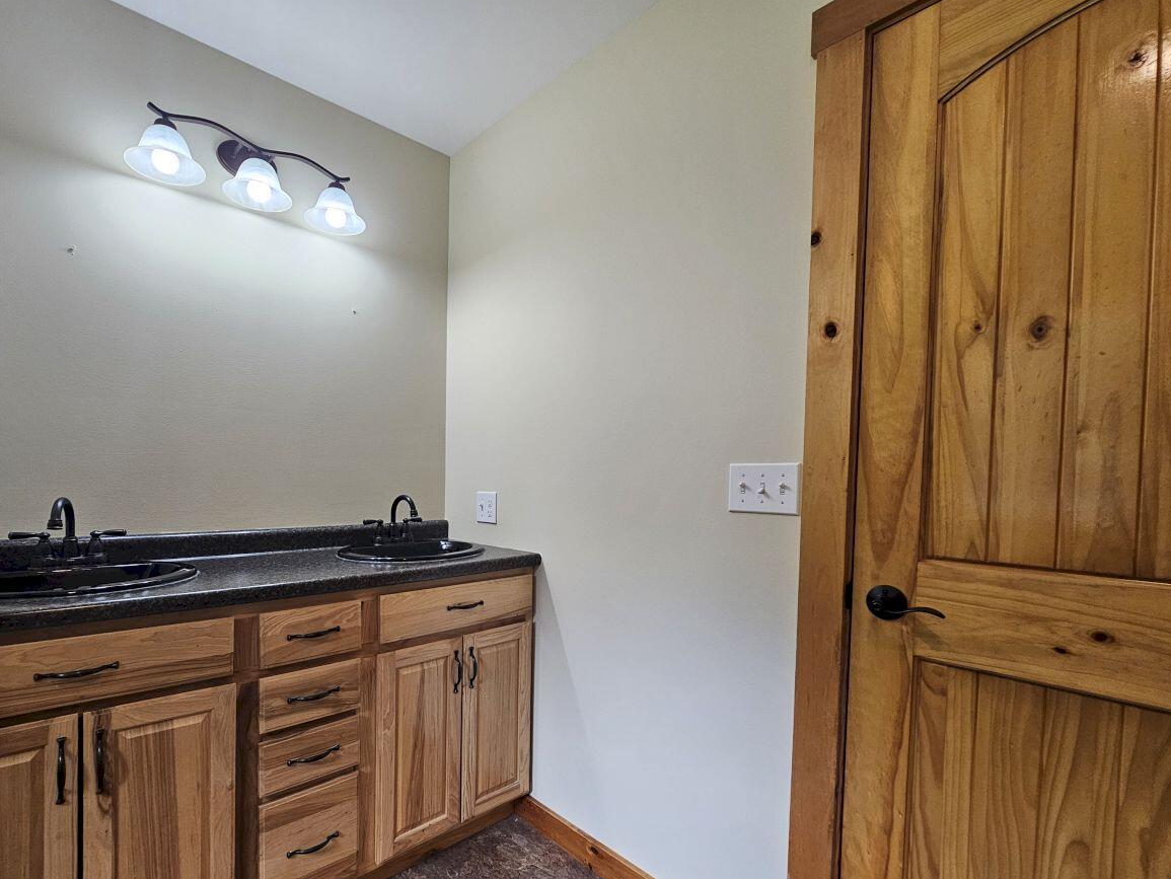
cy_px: 492
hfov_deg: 97.7
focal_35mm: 15
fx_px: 508
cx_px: 514
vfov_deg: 81.4
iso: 100
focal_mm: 2.2
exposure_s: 1/60
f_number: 2.2
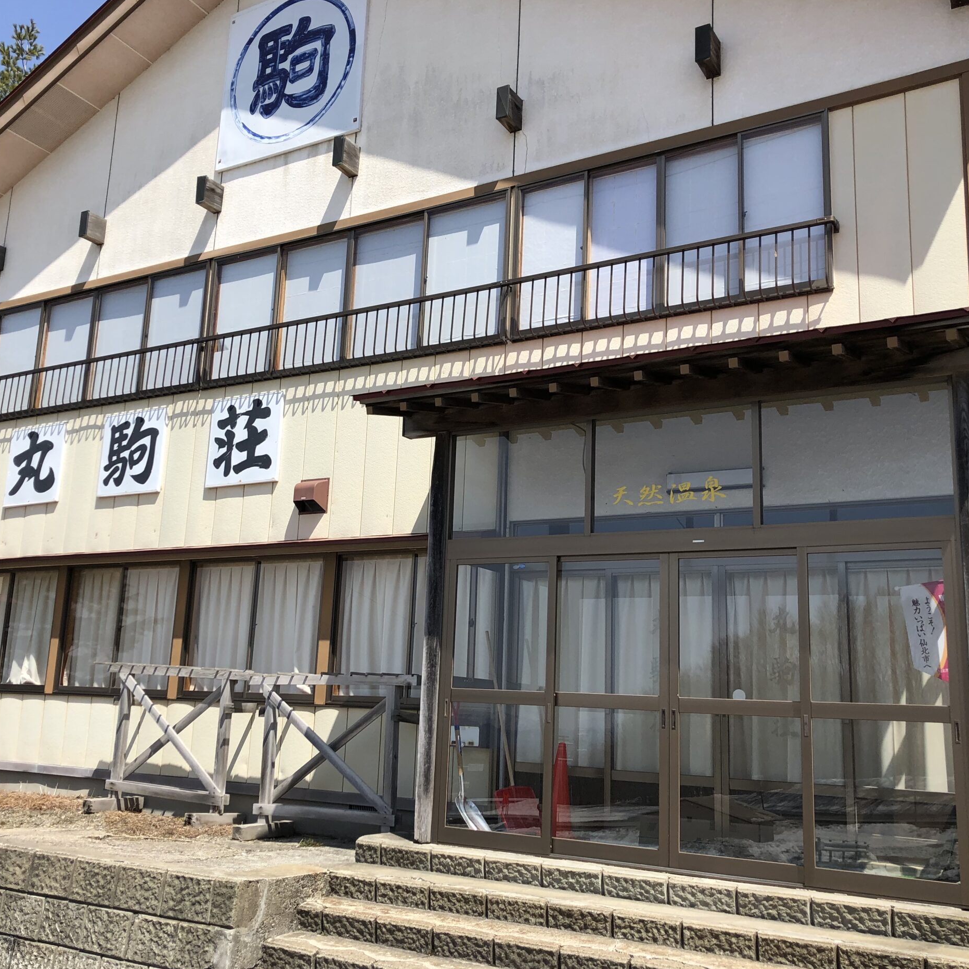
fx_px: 1077
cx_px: 450
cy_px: 489
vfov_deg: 48.4
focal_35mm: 34
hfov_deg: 48.4
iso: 20
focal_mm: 3.99
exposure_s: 1/1946
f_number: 1.8
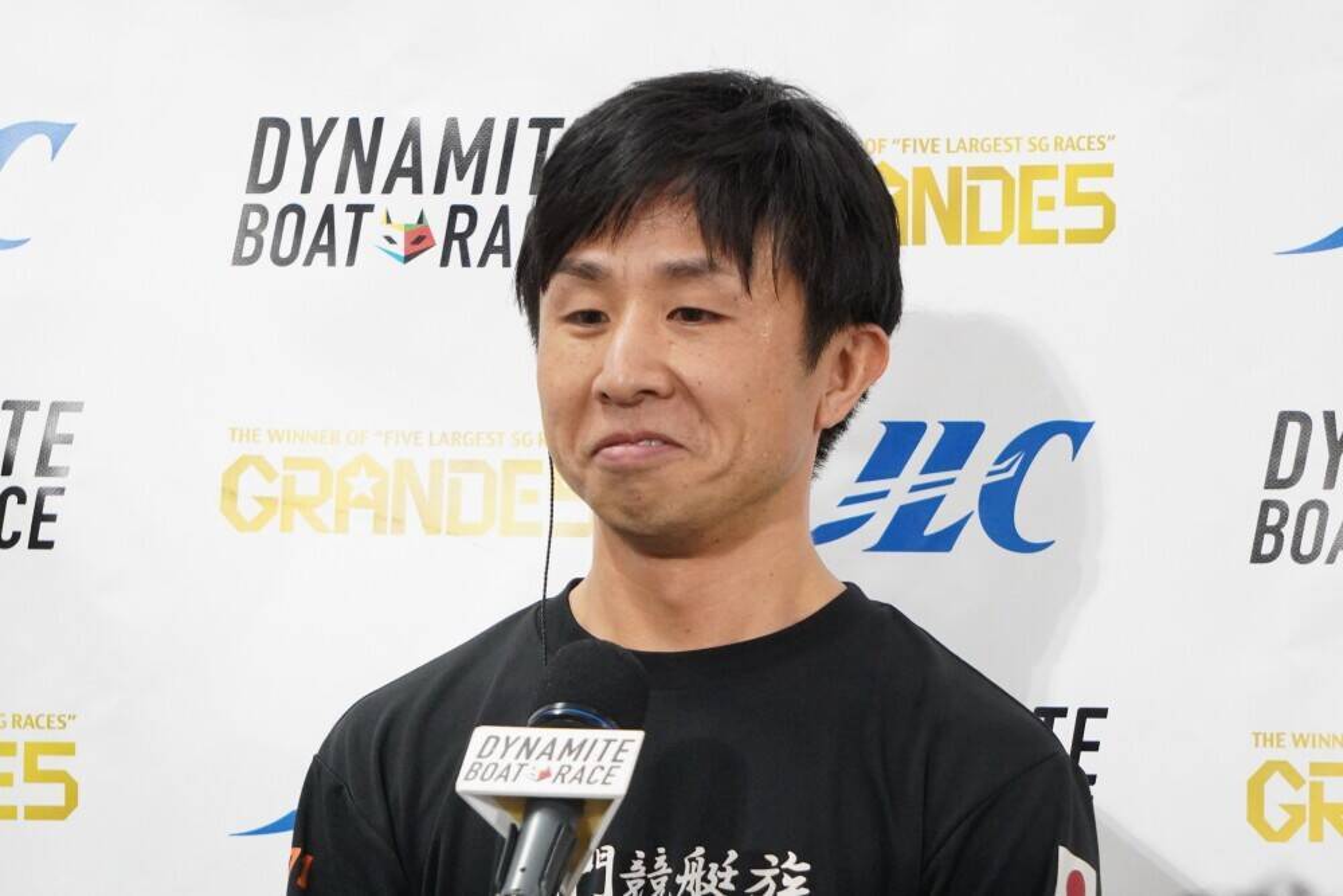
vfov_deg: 7.2
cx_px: 672
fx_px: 7107
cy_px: 448
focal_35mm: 190
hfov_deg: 10.8
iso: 3200
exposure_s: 1/100
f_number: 5.6
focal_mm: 127
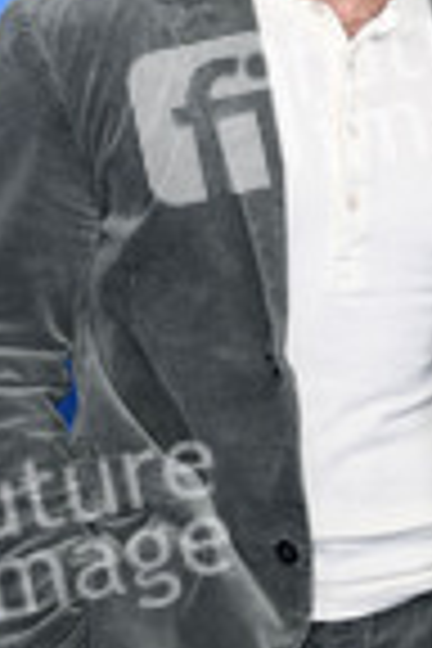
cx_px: 490
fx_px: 4608
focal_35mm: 256
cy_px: 324
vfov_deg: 8.0
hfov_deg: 5.3
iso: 1000
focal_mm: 92
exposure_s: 1/250
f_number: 5.6
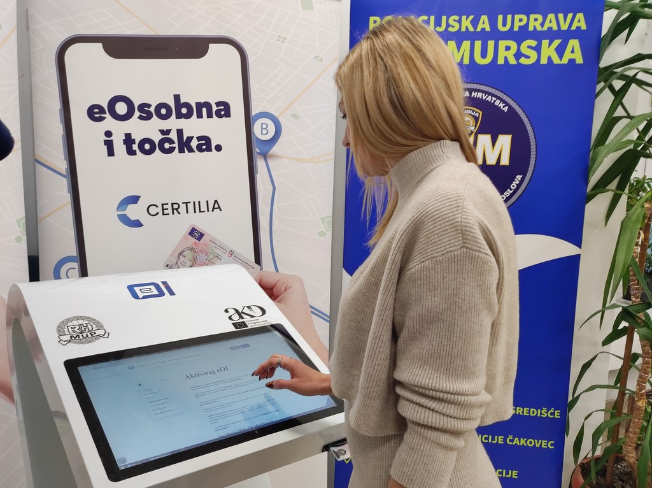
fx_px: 470
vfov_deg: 54.8
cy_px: 244
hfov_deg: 69.4
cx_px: 326
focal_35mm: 25
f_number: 1.79
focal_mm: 4.7
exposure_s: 1/50
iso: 405
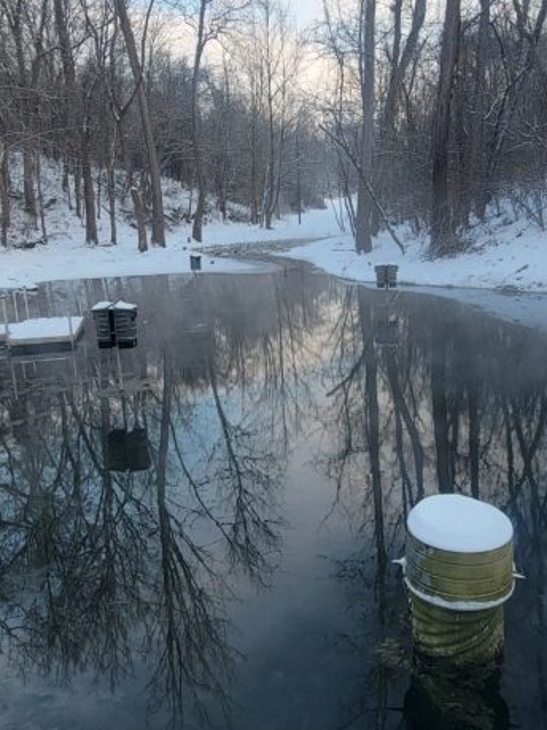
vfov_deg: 61.7
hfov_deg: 48.1
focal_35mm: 29
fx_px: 611
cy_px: 366
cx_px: 299
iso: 50
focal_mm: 2.2
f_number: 2.2
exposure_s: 1/160
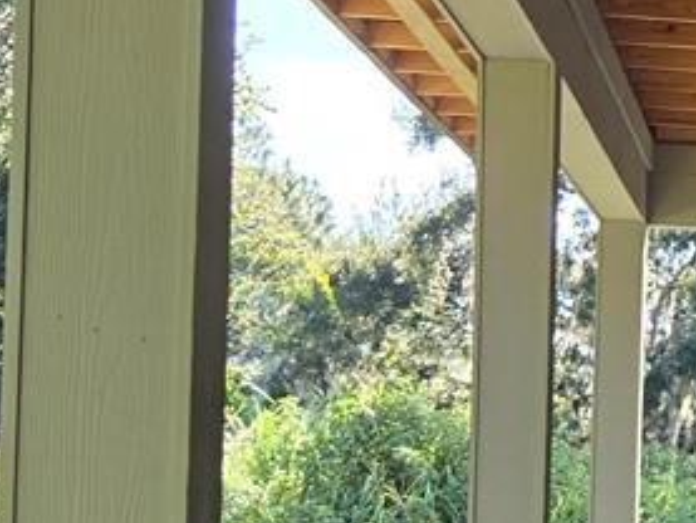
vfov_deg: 11.1
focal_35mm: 133
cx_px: 1432
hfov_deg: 12.8
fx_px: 2675
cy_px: 415
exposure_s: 1/773
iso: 80
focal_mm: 5.4
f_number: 1.8
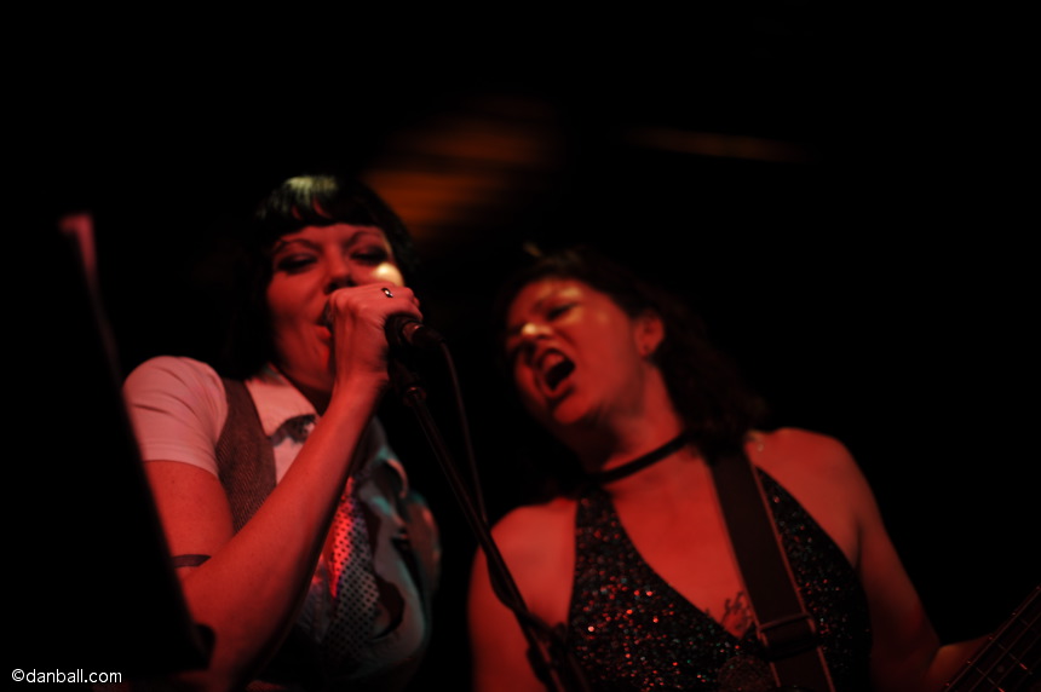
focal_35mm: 50
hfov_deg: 39.6
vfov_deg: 27.0
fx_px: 1445
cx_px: 520
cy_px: 346
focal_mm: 50
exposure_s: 1/80
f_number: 2
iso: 200
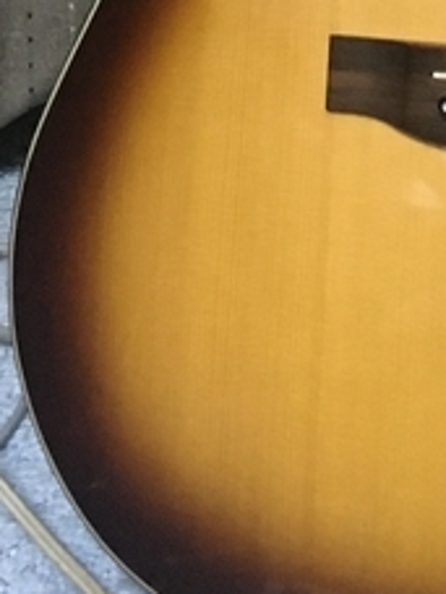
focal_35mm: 130
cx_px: 610
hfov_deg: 11.1
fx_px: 2233
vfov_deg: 12.8
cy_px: -664
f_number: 2.2
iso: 200
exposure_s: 1/17
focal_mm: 4.15
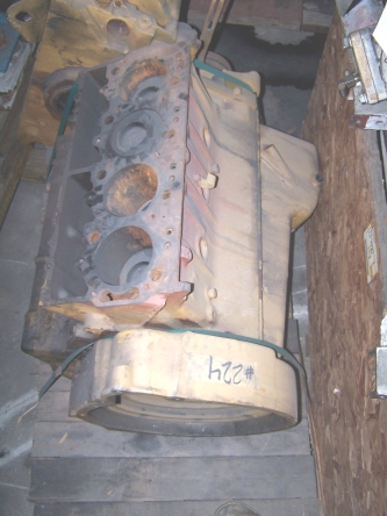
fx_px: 566
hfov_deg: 37.7
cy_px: 258
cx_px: 194
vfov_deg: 49.0
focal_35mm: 38
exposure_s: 1/60
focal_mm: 6.3
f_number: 2.8
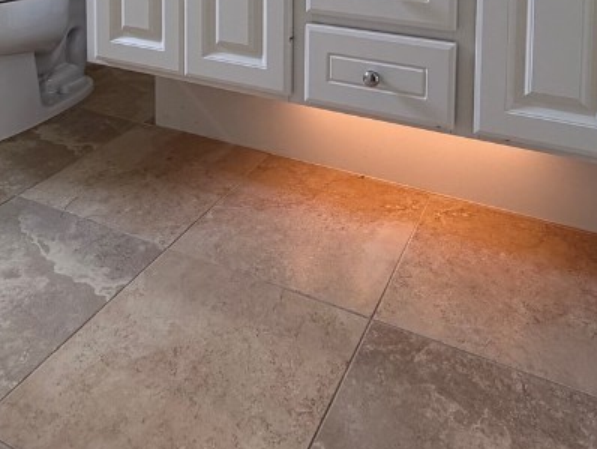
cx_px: 300
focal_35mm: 36
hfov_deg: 51.3
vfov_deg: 32.5
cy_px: -95
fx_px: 621
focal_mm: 2.22
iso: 100
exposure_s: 1/120
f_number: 2.2
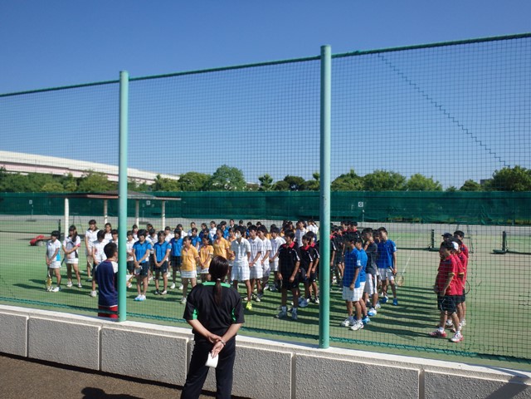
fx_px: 430
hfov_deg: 63.4
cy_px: 200
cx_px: 266
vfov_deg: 49.7
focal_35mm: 28
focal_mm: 5
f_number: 11
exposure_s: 1/160
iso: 125
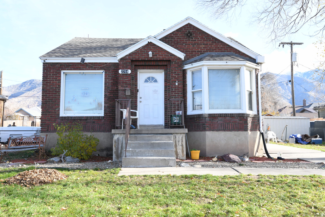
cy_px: 108
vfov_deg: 43.6
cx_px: 162
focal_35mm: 30
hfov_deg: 61.9
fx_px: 271
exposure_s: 1/100
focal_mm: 30
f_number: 8
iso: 200
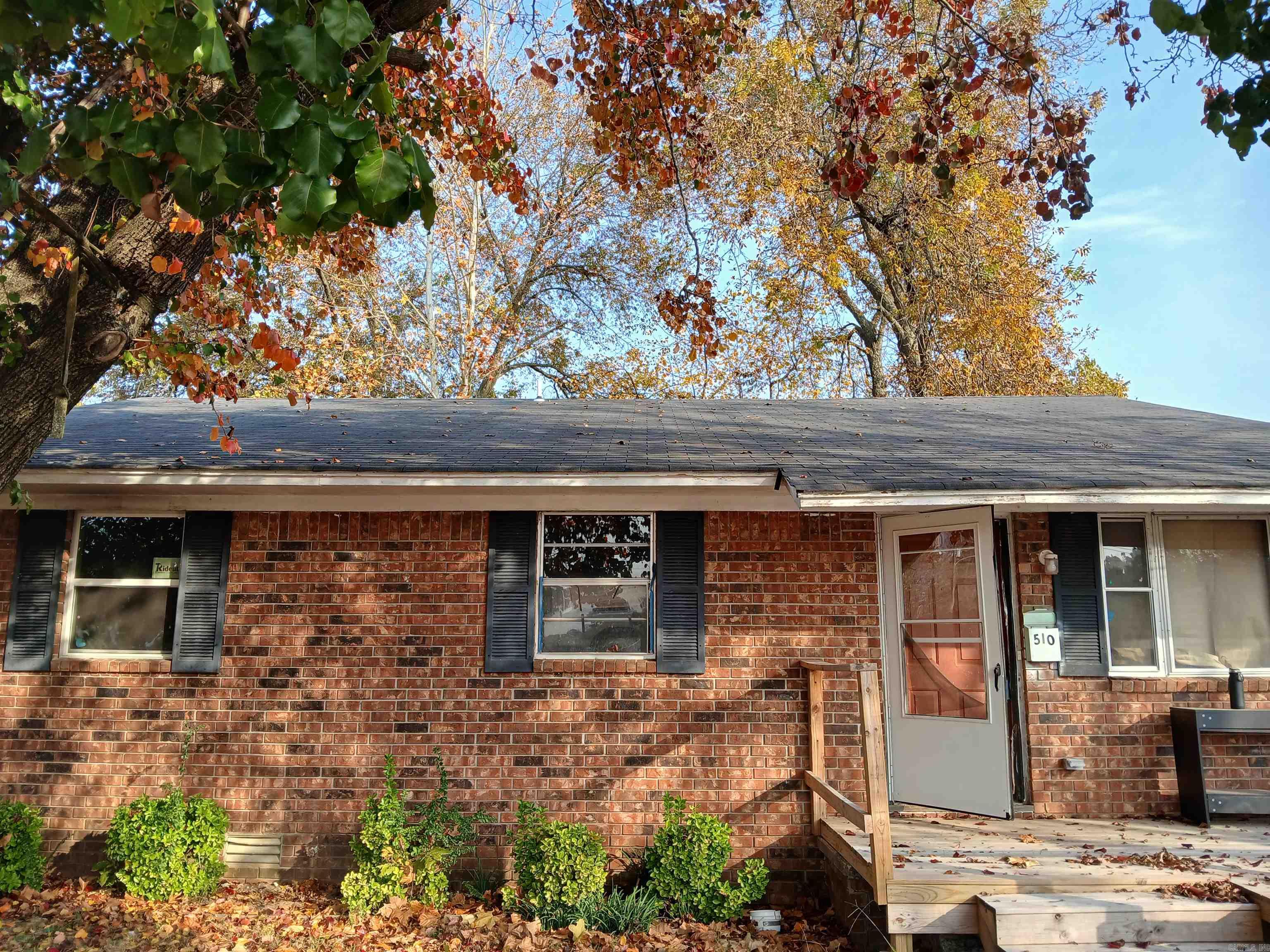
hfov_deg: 67.3
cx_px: 635
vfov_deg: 53.1
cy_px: 476
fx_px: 954
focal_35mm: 26
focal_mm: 3.98
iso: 20
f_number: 1.8
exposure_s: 1/177
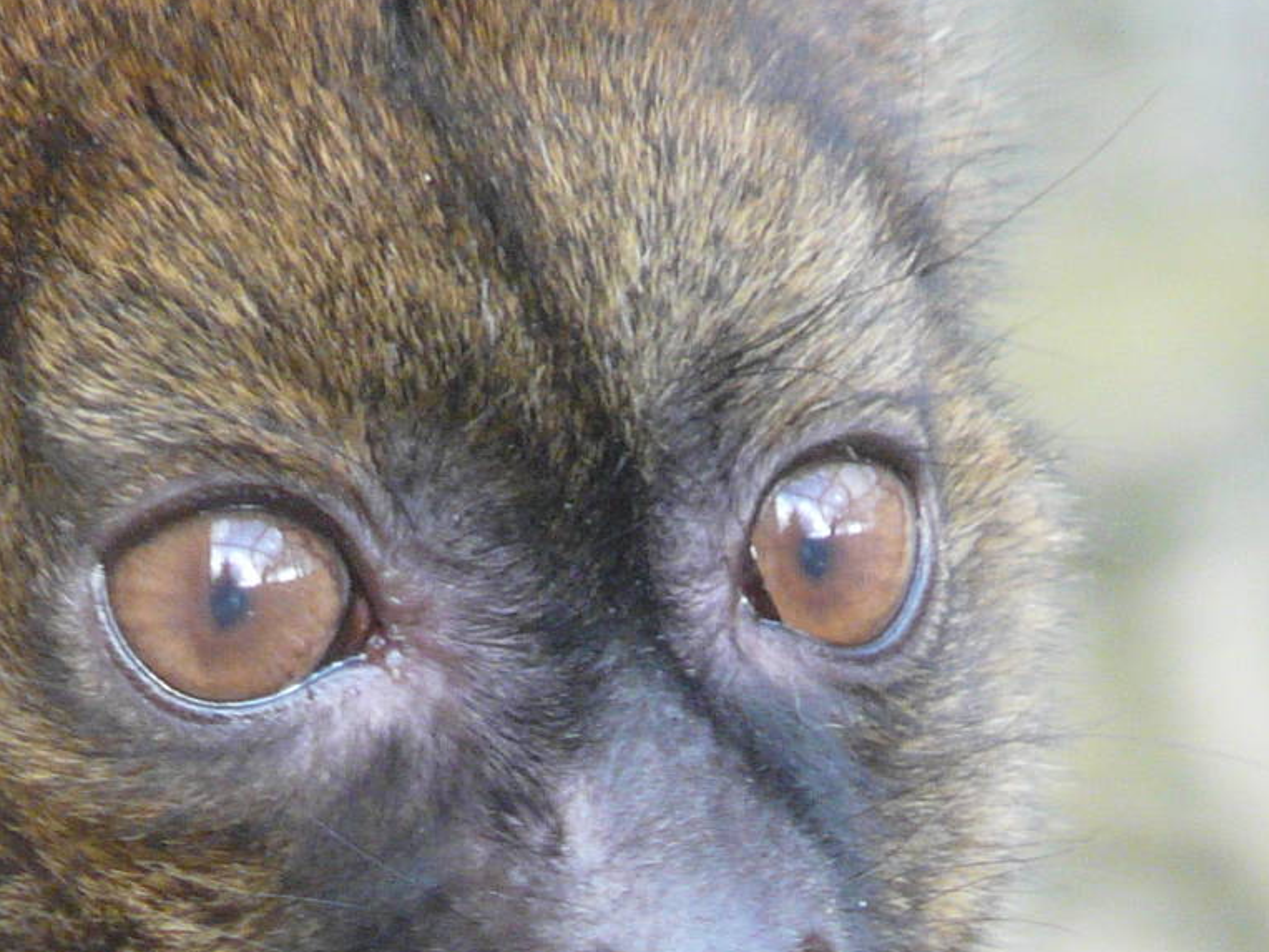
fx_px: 60415
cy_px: 618
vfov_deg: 0.9
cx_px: 344
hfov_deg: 1.2
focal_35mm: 1648
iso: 200
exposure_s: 1/30
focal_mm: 81.1
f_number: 4.2
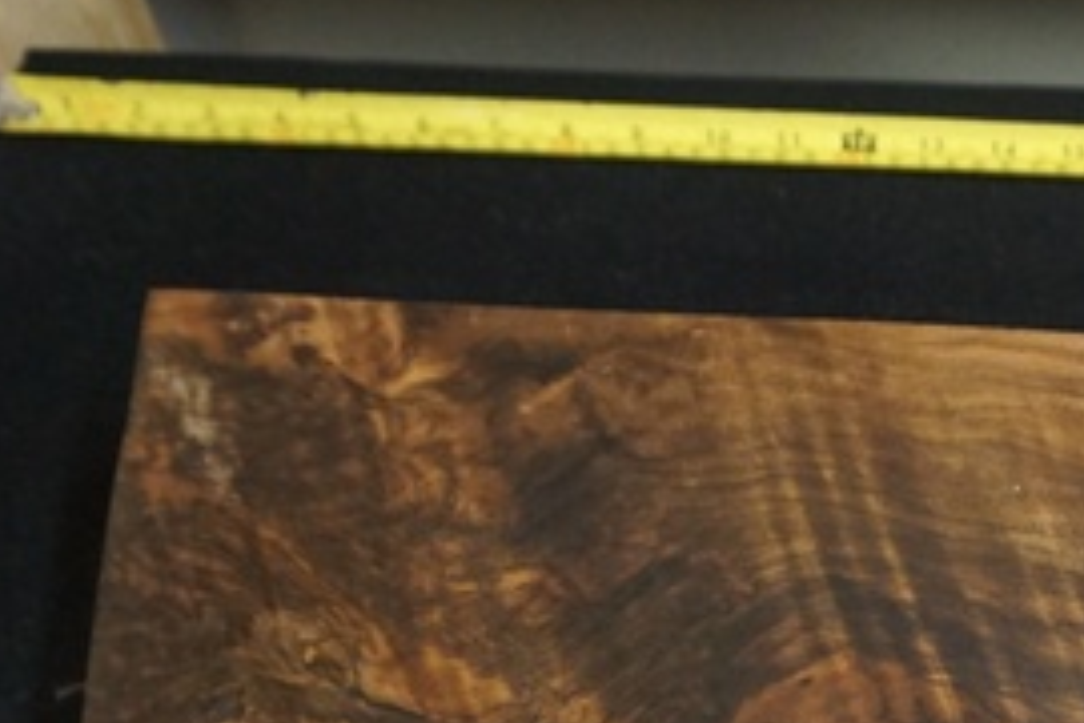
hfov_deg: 29.8
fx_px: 1927
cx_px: 1026
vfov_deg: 20.4
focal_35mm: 64
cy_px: 775
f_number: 3.5
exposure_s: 1/160
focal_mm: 16
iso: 2500
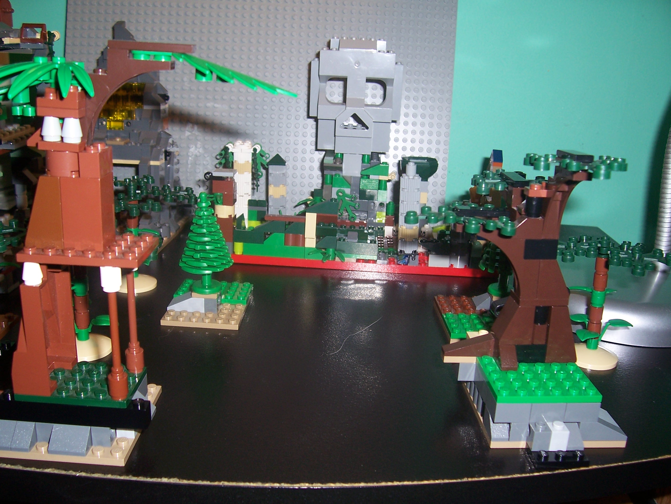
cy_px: 252
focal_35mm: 34
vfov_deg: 41.8
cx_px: 336
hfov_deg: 54.0
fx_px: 659
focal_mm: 5.6
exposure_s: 1/60
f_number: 2.7
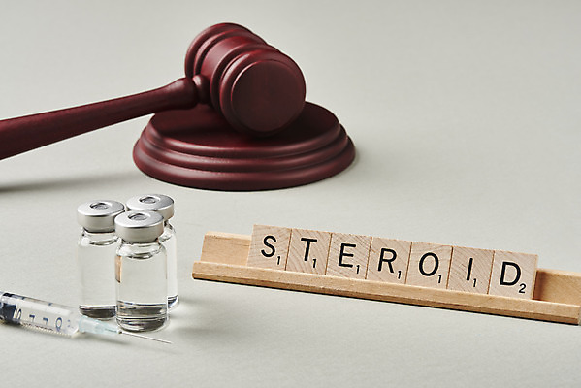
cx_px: 290
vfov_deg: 13.1
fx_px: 1695
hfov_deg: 19.4
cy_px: 194
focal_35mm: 105
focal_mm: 105
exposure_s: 1/125
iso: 100
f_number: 18
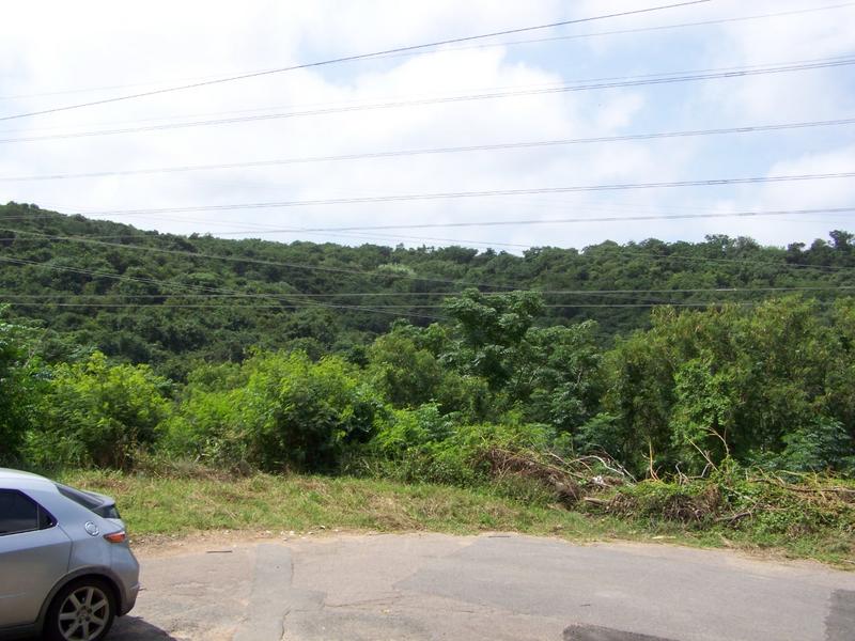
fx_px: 939
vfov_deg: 37.7
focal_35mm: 38
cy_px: 320
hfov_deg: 49.0
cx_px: 428
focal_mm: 6.3
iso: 64
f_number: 4
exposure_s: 1/400
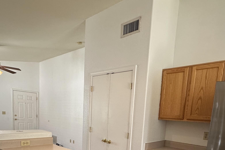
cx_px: 114
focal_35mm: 28
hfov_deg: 65.5
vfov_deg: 42.1
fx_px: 175
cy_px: 139
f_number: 2.2
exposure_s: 1/120
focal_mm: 2.22
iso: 200
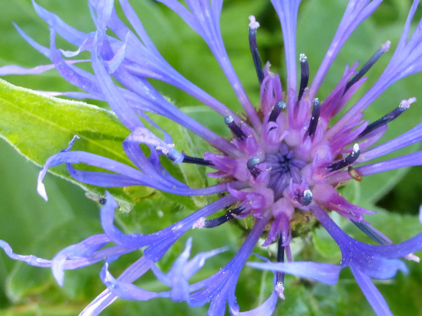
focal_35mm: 70
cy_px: 107
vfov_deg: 20.9
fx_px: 853
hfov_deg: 27.6
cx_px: 279
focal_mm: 6.1
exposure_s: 1/60
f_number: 3.7
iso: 250
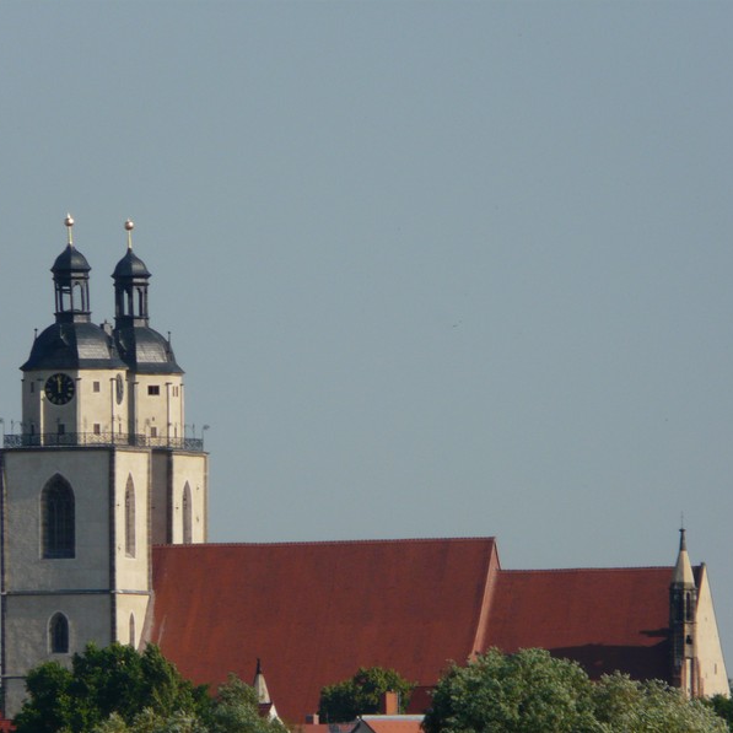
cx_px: 394
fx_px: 14015
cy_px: 367
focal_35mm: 585
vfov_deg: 3.0
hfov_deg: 3.0
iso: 100
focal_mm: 81.1
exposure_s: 1/500
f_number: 6.3
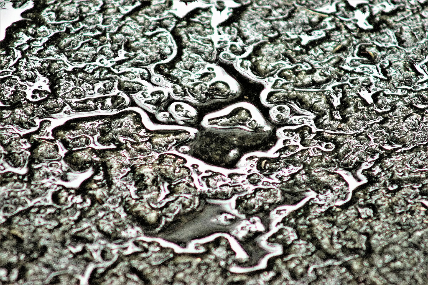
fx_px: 5350
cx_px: 214
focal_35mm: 450
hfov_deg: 4.6
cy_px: 142
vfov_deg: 3.1
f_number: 5.6
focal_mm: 300
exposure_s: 1/500
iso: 3200
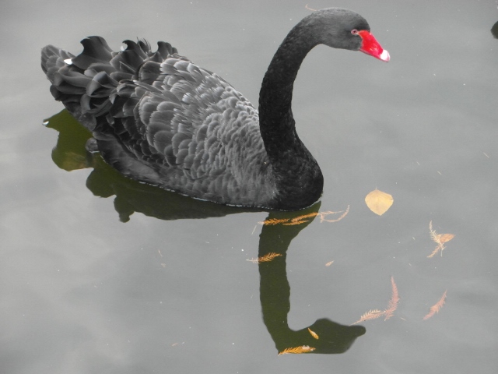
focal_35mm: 141
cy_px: 187
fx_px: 2028
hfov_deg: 14.0
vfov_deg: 10.5
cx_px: 249
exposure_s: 1/60
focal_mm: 25.2
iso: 800
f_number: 4.2
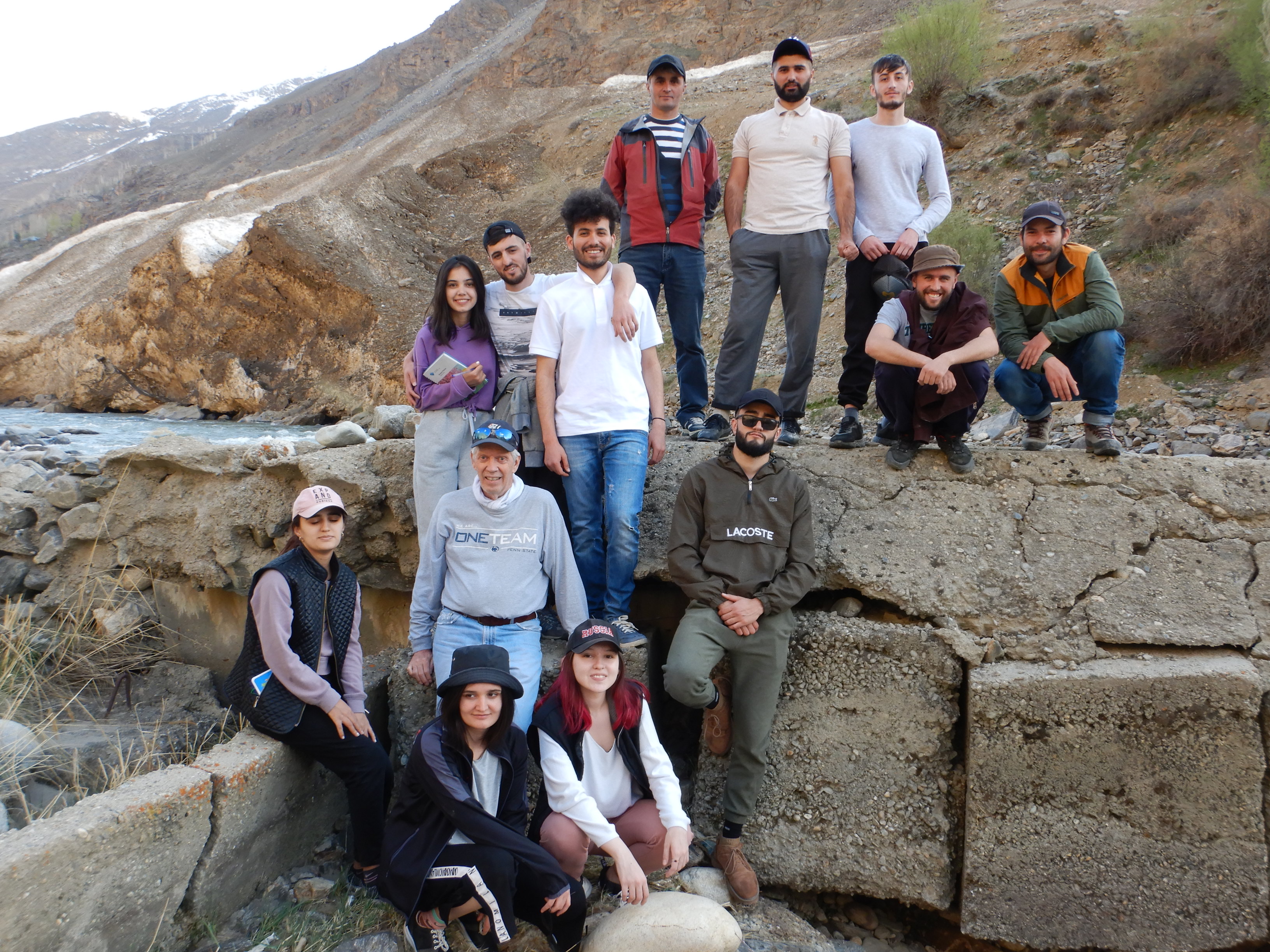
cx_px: 635
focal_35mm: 31
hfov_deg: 58.4
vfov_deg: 45.4
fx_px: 1137
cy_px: 476
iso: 125
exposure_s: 1/100
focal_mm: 5.6
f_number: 4.2
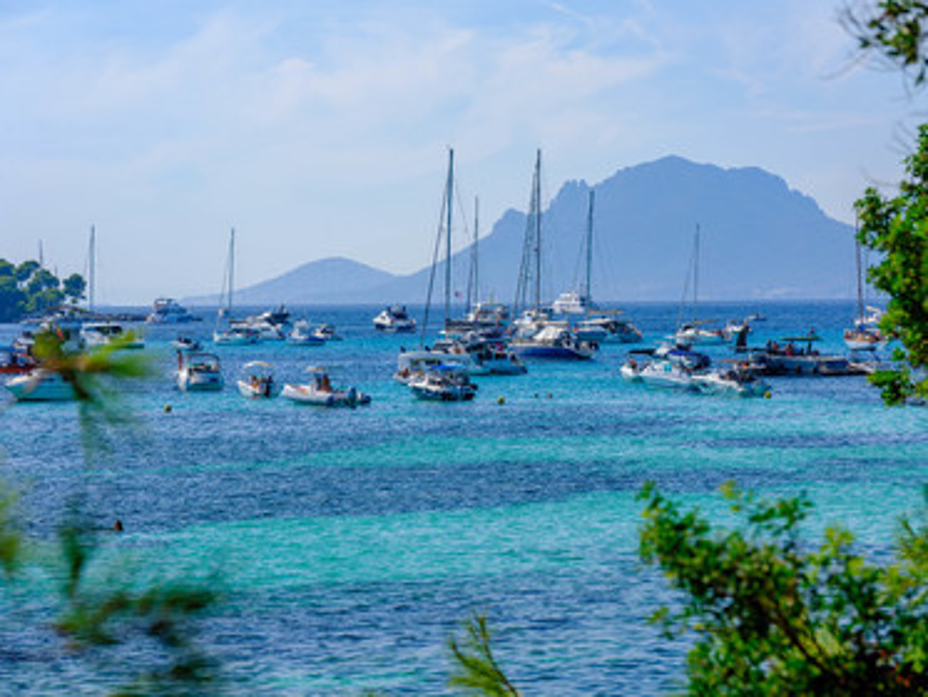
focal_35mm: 158
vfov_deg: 9.4
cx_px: 464
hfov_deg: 12.5
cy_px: 348
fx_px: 4237
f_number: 11
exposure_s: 1/100
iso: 320
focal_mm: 200
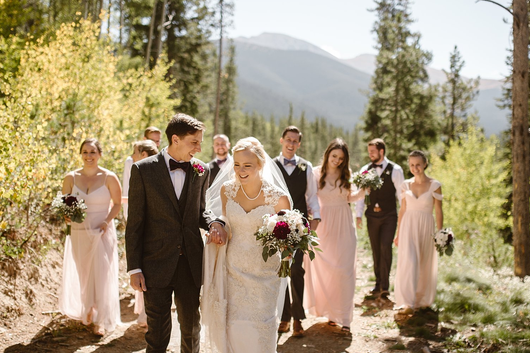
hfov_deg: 41.0
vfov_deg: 28.1
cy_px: 190
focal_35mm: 48
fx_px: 707
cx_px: 310
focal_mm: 35
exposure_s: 1/4000
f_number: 1.8
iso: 200
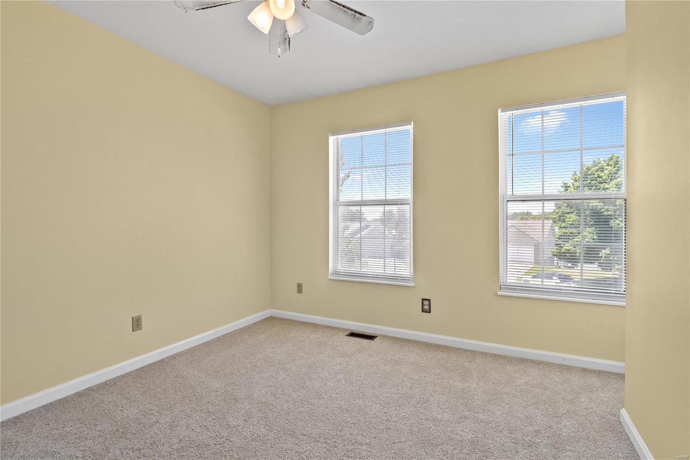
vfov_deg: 73.7
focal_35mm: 16
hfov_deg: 96.7
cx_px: 345
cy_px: 230
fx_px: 307
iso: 400
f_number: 6.3
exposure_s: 1/40
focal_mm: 8
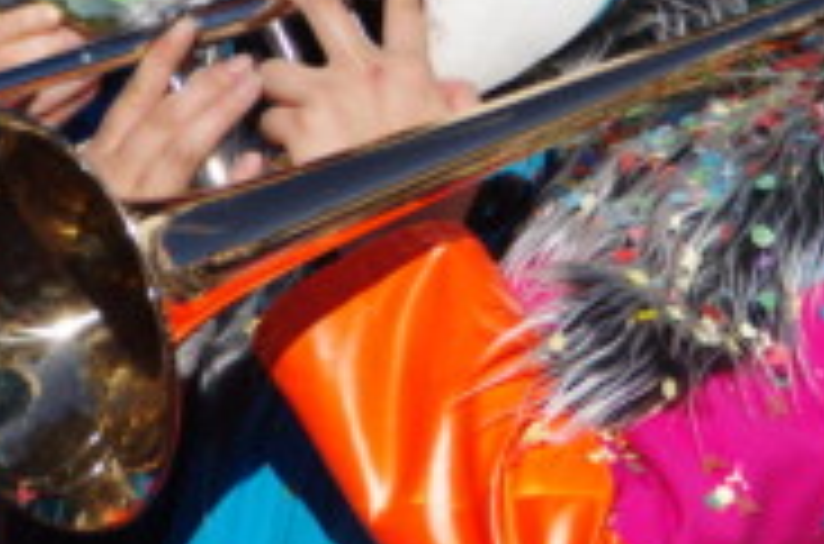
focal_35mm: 421
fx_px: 9620
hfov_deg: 4.9
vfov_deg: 3.2
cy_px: -155
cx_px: 423
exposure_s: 1/400
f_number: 8
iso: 100
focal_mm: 103
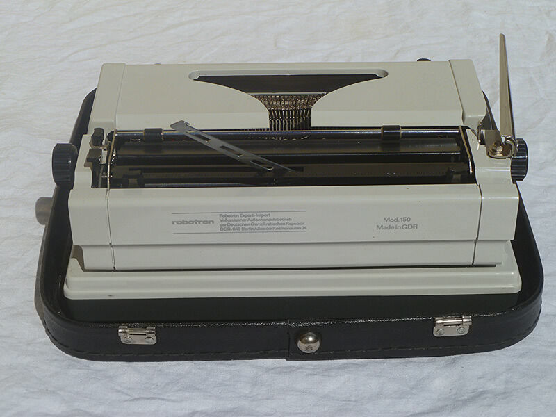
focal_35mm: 75
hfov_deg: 26.0
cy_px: 208
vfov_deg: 19.6
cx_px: 278
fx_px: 1205
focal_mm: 13.3
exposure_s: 1/250
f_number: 13
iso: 80
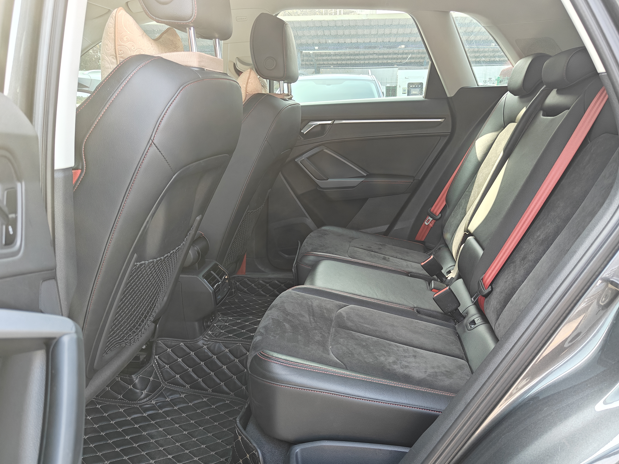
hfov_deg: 63.4
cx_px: 320
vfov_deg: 49.5
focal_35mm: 28
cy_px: 270
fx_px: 501
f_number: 1.8
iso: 50
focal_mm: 5.59
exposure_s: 1/177
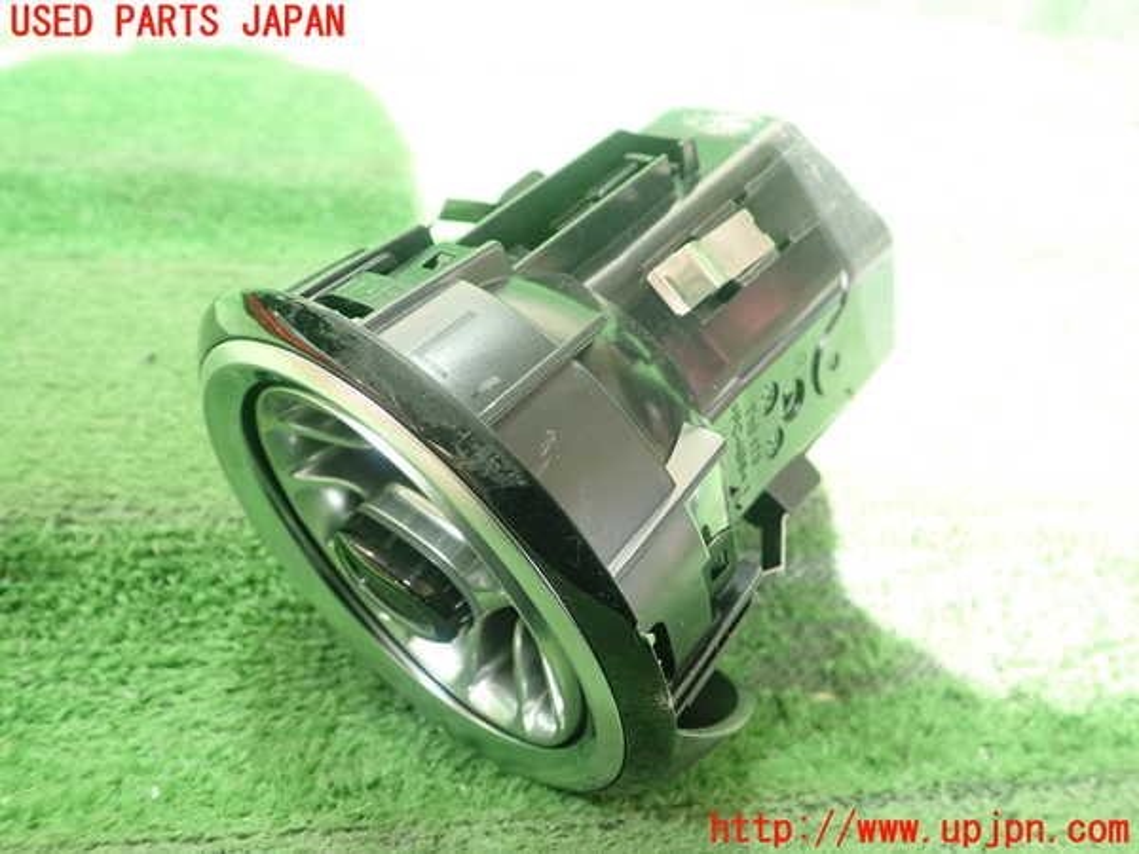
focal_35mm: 30
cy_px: 427
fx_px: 987
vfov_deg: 46.8
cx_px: 570
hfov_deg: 60.0
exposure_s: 1/125
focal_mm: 5.5
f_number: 2.3
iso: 500
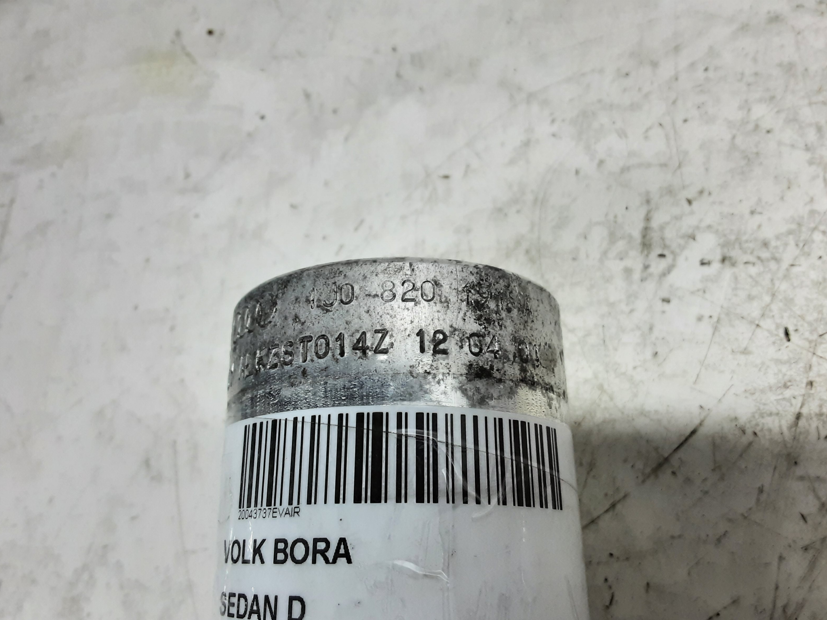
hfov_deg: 63.4
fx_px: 669
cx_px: 418
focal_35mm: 28
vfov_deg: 49.7
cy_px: 321
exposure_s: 1/50
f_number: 1.9
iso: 100
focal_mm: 2.91
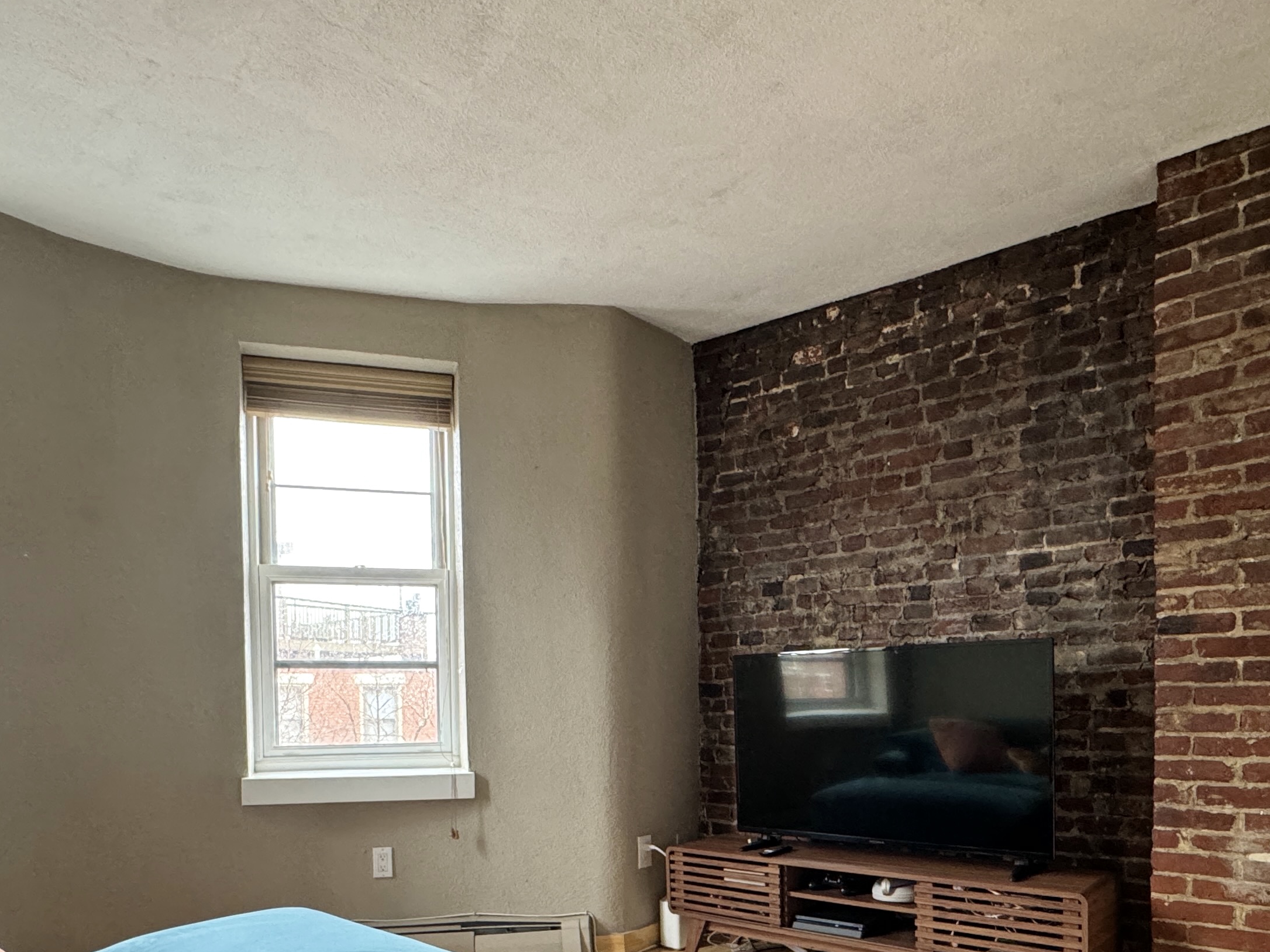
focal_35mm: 26
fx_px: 954
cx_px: 636
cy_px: 738
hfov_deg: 67.3
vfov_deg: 50.4
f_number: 2.2
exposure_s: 1/60
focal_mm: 2.22
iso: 400
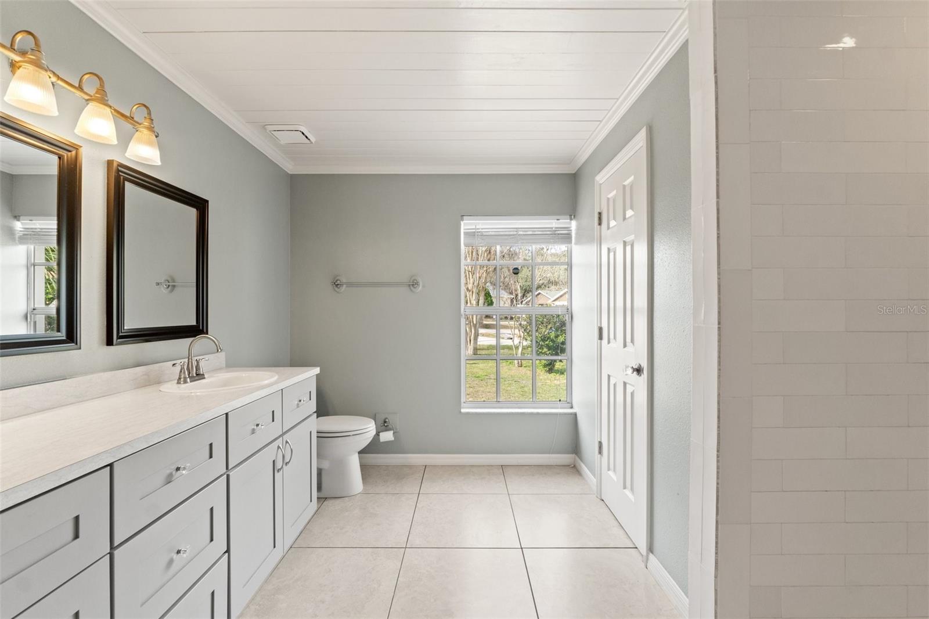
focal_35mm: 16
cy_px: 310
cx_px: 464
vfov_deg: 74.6
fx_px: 406
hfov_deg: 97.6
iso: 400
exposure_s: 1/15
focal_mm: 10.5
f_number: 8
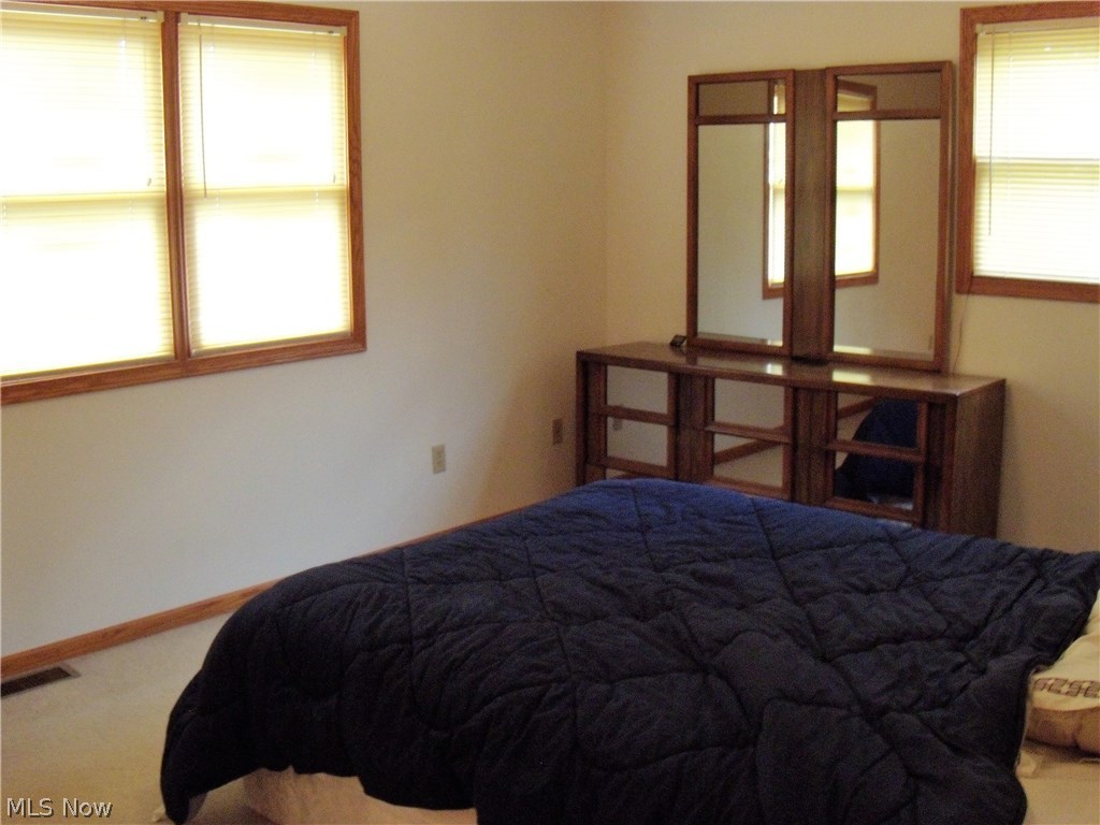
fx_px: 1144
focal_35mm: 36
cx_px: 550
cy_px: 412
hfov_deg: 51.4
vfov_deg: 39.7
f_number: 3.6
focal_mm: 6.4
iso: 400
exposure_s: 1/13
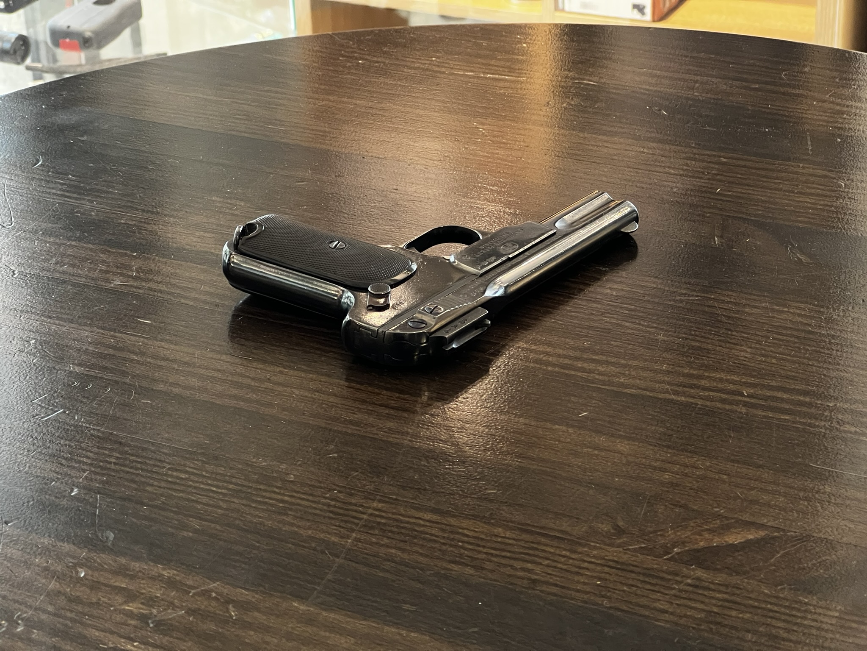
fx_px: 1929
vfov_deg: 19.1
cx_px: 434
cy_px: 326
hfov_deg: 25.3
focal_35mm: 77
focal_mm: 9
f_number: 2.8
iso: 400
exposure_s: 1/50
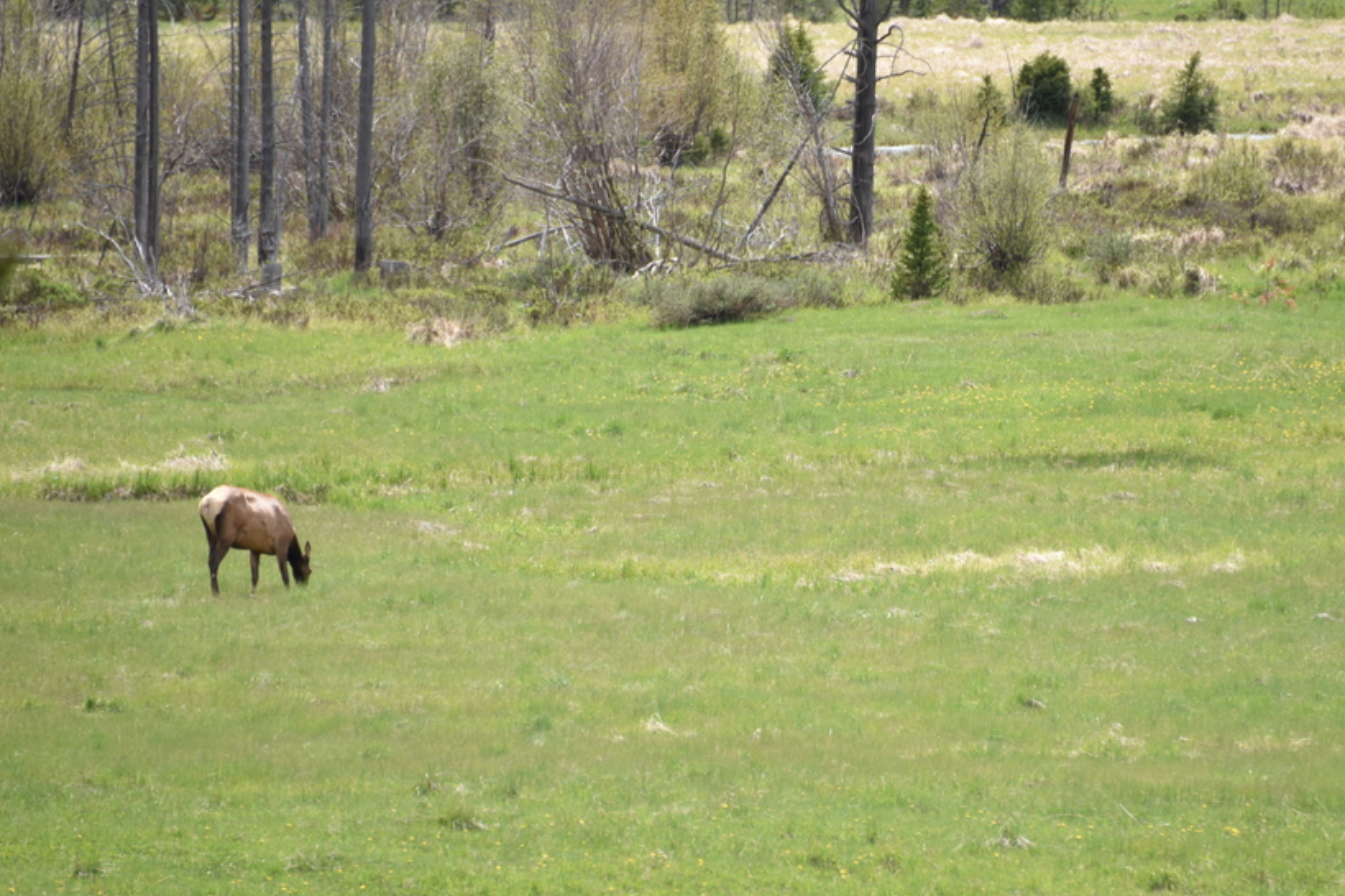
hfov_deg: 4.4
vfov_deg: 2.9
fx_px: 17521
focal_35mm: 469
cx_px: 785
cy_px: 484
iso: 280
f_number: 5.6
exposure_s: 1/640
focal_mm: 300
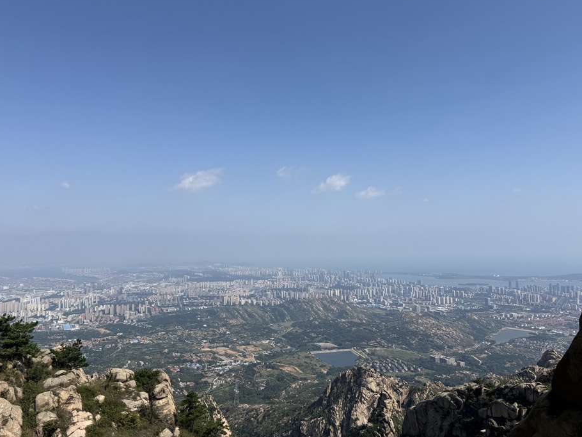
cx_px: 280
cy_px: 236
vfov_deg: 51.3
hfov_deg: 65.3
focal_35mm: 27
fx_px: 454
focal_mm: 6.76
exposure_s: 1/6711
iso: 80
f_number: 1.78
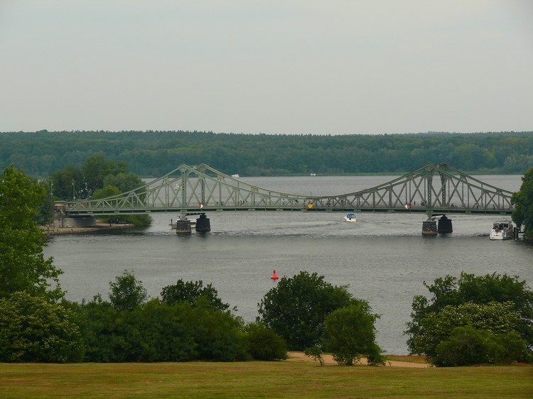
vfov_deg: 10.4
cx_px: 266
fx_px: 2186
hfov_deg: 13.9
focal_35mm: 142
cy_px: 200
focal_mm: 30
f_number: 5
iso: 100
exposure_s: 1/200
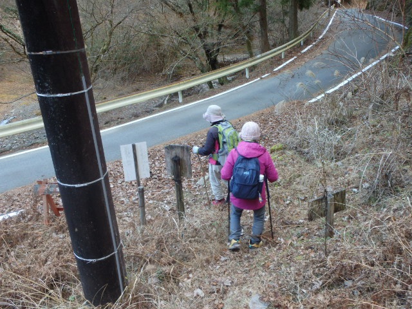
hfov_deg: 60.0
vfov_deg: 46.8
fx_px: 357
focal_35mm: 30
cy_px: 154
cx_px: 206
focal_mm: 5.4
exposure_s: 1/30
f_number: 4.1
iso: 250
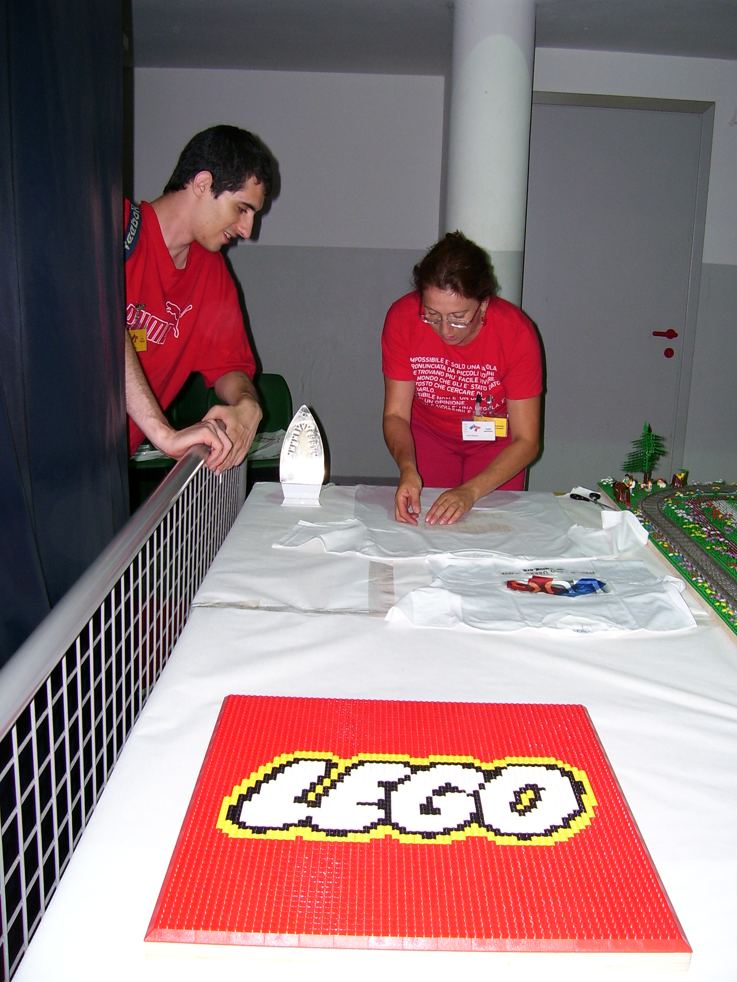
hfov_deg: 41.8
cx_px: 368
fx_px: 965
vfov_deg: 54.0
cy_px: 491
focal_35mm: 34
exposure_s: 1/60
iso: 80
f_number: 2.7
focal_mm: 5.6
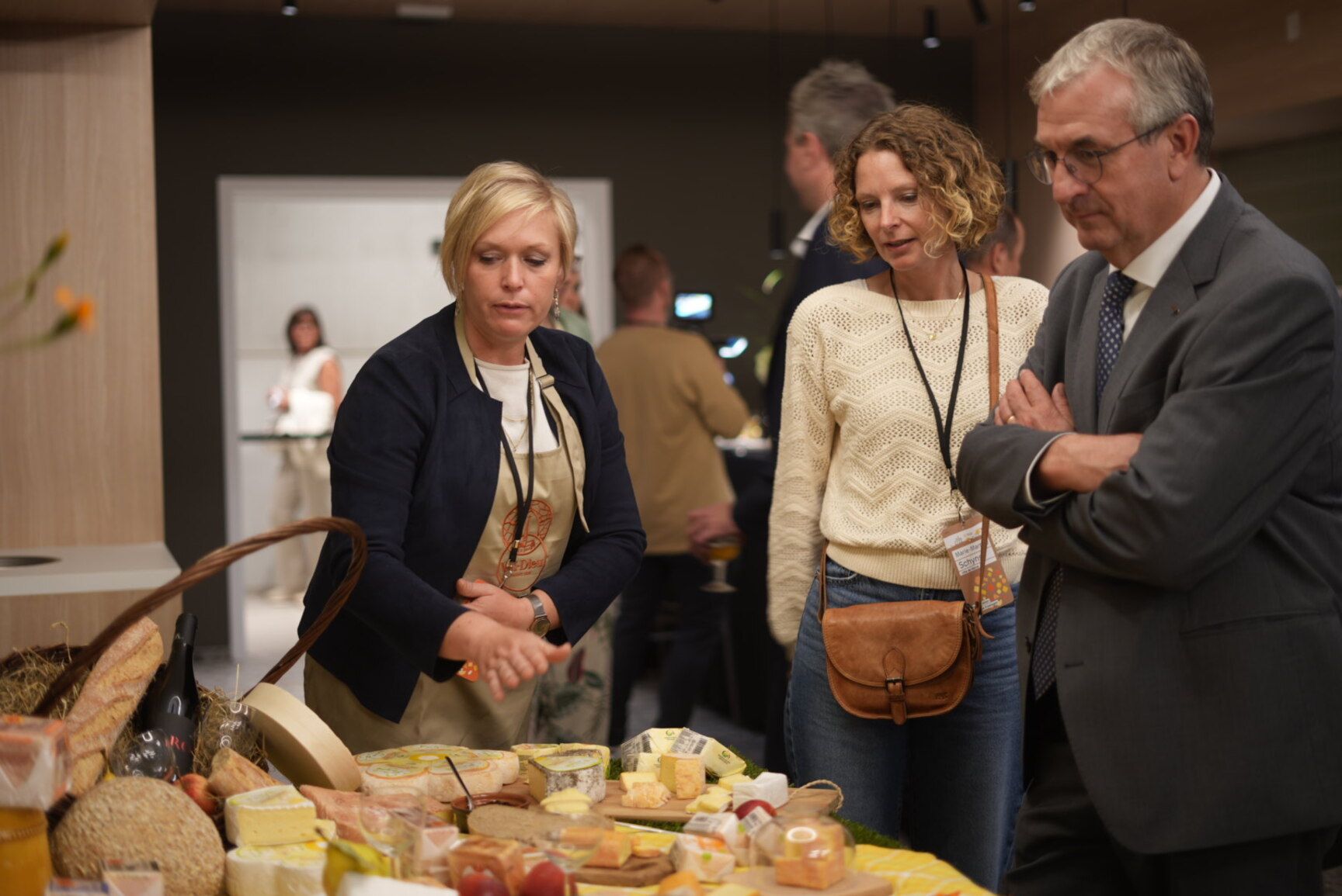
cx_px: 671
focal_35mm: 50
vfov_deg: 27.0
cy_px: 448
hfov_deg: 39.6
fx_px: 1865
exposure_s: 1/50
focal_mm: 50
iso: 200
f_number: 1.8
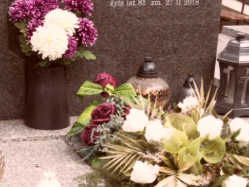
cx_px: 85
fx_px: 769
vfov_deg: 13.8
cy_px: 94
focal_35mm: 107
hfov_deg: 18.3
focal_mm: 6.5
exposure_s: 1/90
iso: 100
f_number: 3.6
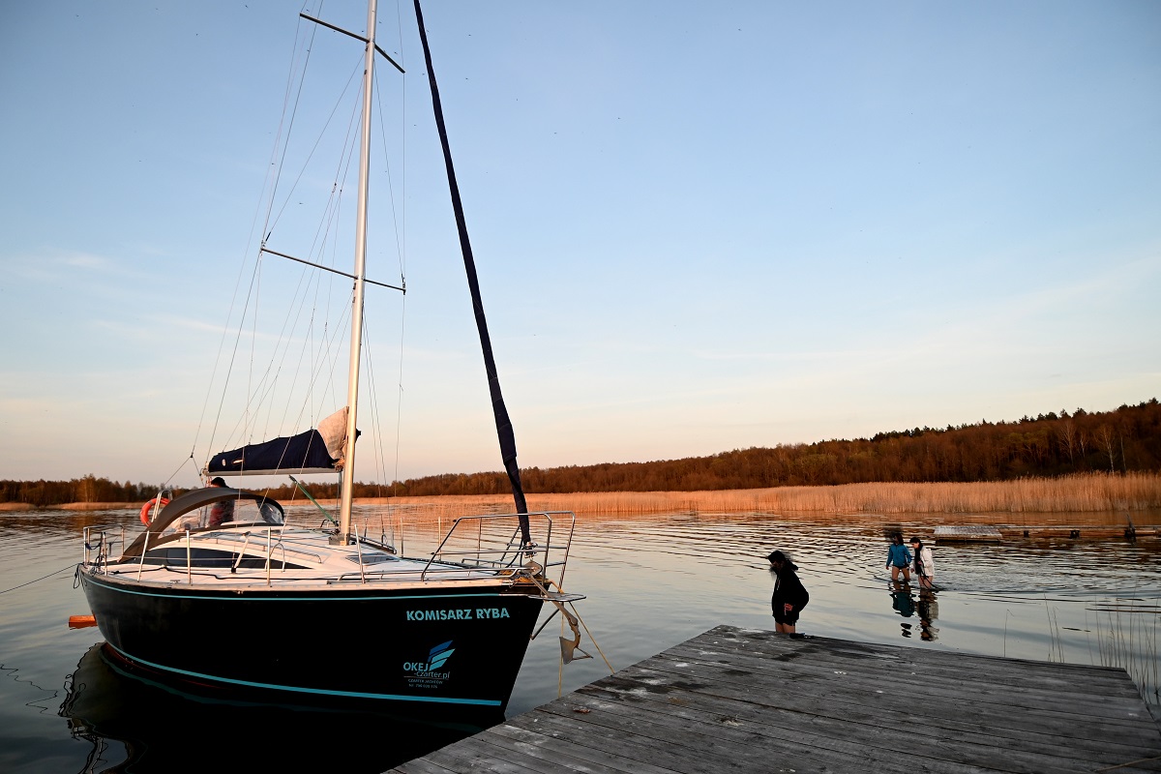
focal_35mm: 33
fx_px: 1064
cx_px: 580
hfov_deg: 57.2
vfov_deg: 40.0
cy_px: 387
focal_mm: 22
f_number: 4.5
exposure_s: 1/250
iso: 200
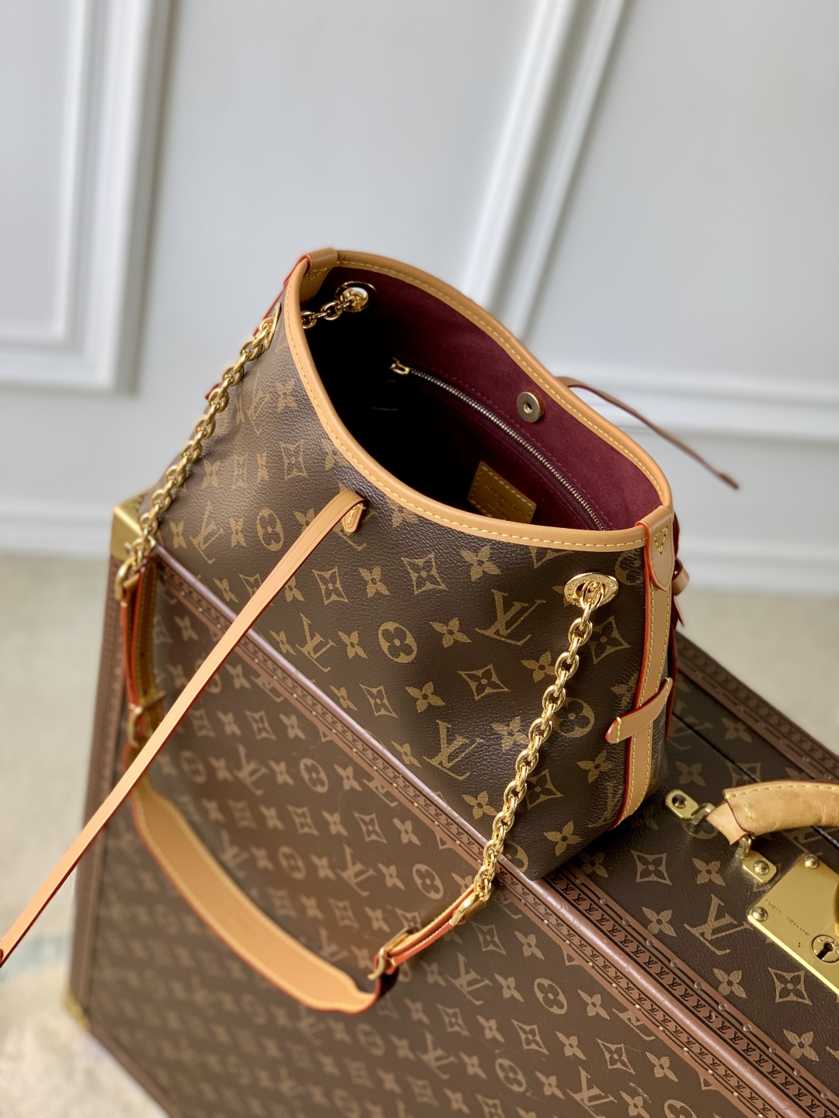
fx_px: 1680
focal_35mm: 52
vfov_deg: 36.8
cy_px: 559
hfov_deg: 28.0
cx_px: 420
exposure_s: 1/122
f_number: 2.4
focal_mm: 6
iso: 32
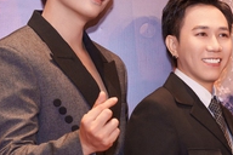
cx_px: 326
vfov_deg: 8.2
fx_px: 1081
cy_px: 162
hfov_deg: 11.9
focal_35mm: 167
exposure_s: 1/160
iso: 1250
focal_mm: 50
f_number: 3.2
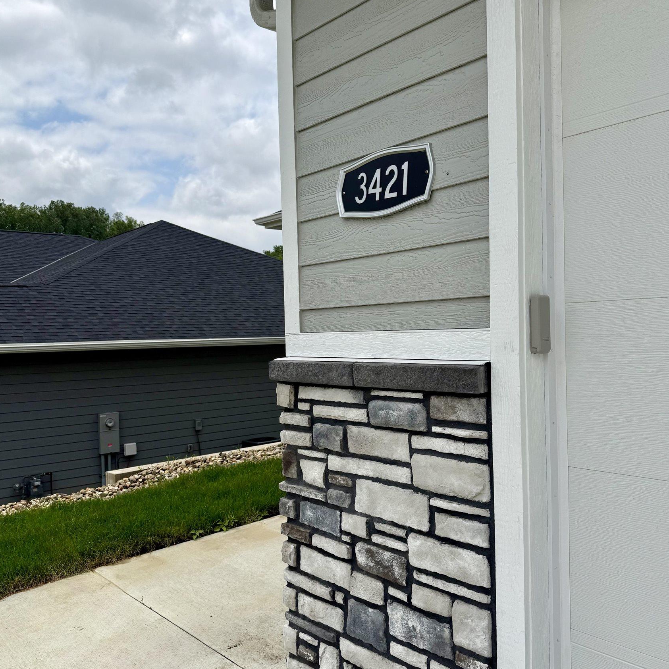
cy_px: 347
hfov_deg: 55.6
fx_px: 634
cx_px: 335
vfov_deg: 55.6
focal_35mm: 29
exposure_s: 1/9091
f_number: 1.78
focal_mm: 6.76
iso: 80
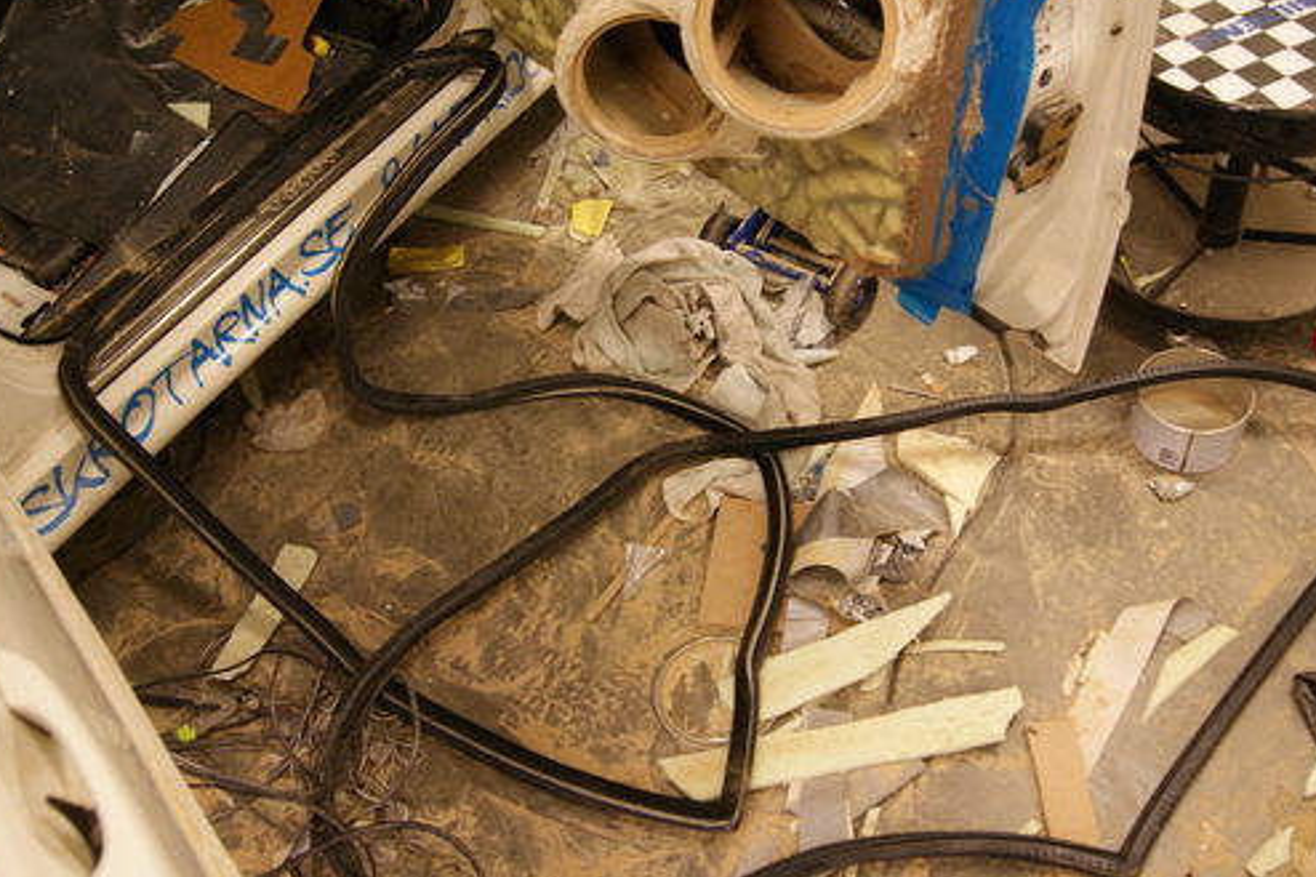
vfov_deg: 37.8
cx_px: 645
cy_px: 423
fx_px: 1279
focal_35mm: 35
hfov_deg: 54.4
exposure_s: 1/30
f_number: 3.5
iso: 400
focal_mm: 18
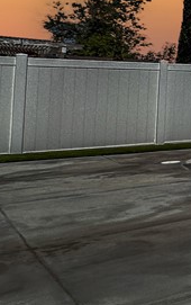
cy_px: 75
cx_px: 548
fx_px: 465
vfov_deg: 35.4
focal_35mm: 56
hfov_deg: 12.2
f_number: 2.2
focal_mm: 2.22
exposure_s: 1/5800
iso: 50
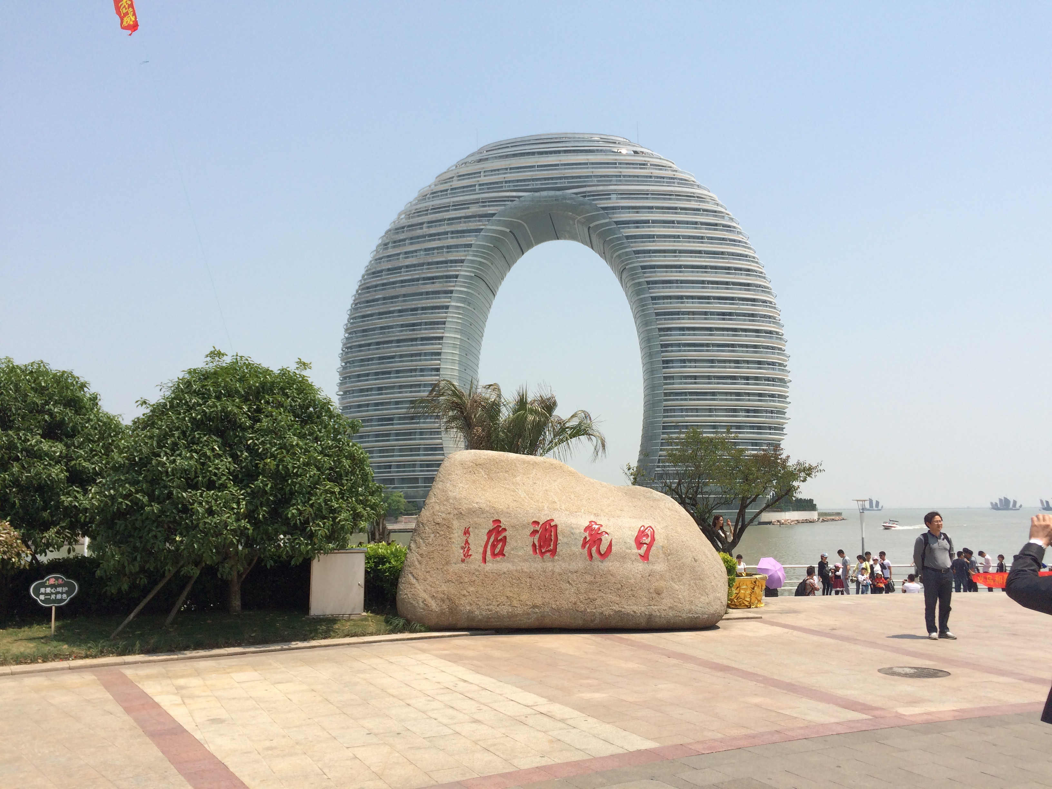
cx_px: 526
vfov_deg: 48.2
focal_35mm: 29
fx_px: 881
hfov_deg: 61.7
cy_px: 394
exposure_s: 1/2564
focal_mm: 4.15
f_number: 2.2
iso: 32
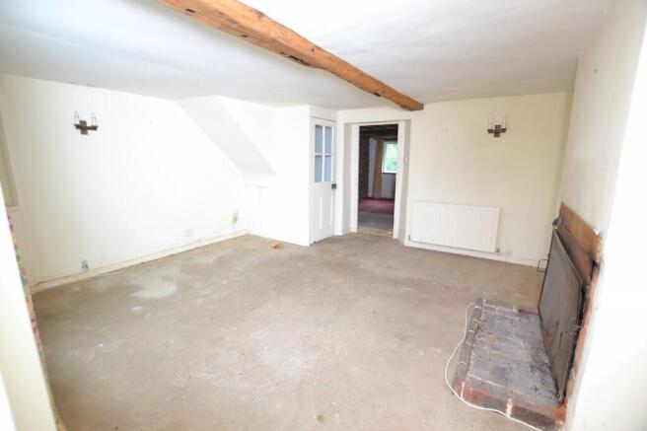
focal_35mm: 15
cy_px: 216
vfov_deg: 77.3
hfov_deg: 100.4
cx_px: 324
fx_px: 269
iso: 720
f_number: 3.5
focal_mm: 10
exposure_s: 1/60
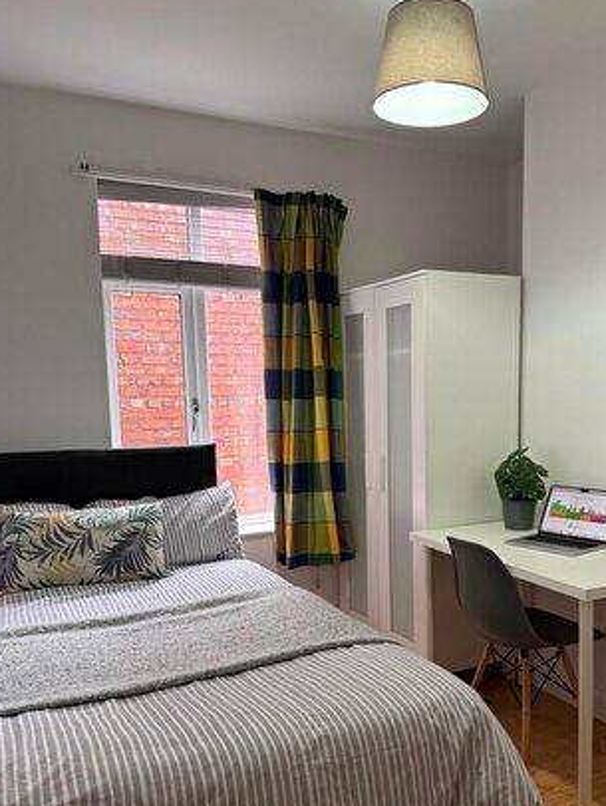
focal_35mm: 31
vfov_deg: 58.1
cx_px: 368
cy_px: 464
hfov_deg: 45.2
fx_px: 723
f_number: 1.78
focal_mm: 6.76
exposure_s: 1/121
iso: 125
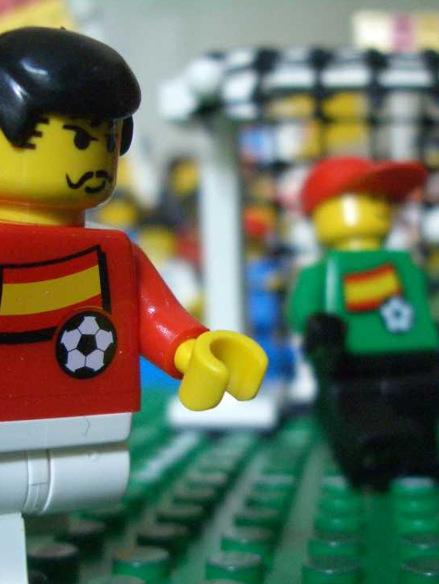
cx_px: 245
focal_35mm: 55
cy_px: 343
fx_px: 930
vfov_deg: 34.8
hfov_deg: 26.5
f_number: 2.6
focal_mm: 5.8
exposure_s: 1/30
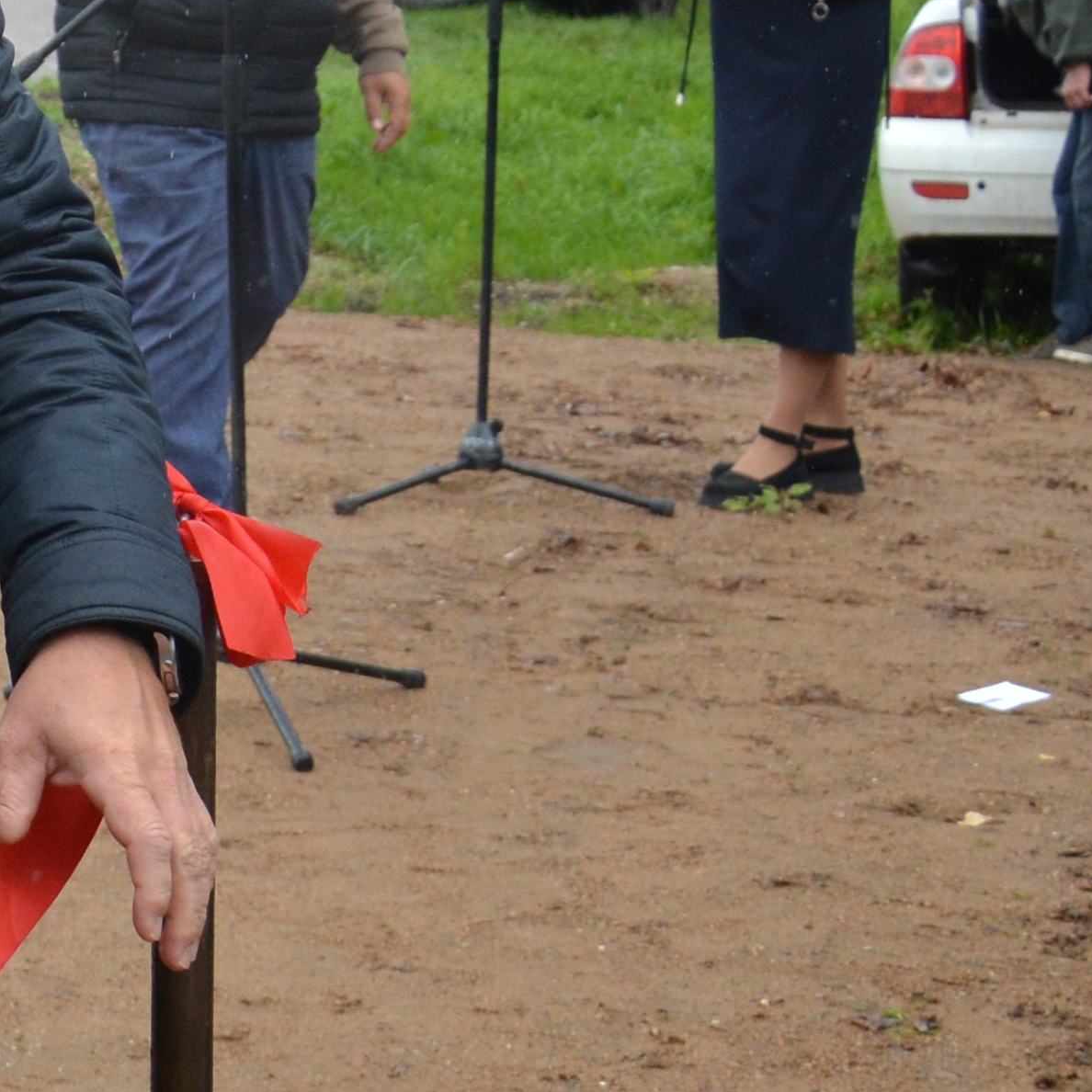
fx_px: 4823
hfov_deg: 11.8
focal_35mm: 135
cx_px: -935
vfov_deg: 12.9
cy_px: 226
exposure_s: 1/1250
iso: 400
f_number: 4.5
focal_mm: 21
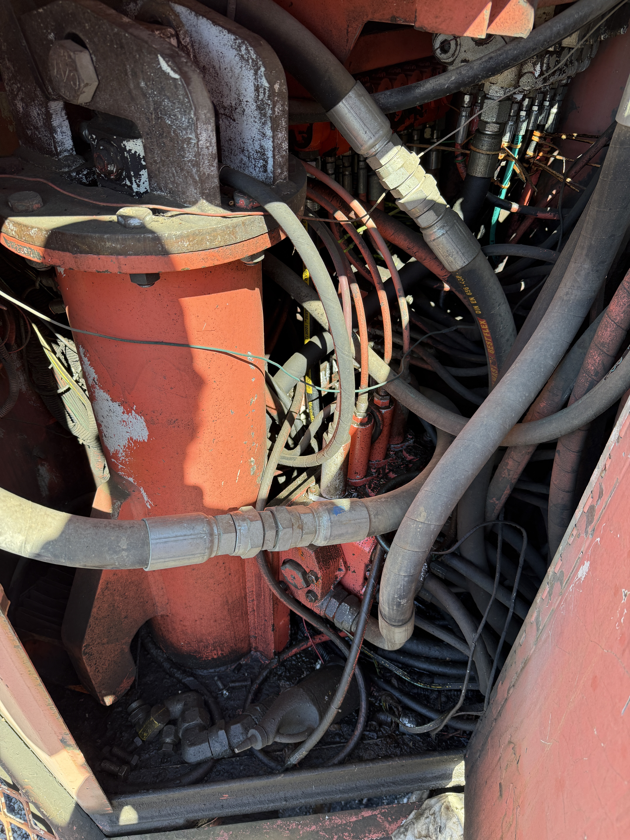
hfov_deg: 56.8
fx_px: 582
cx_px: 315
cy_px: 420
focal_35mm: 24
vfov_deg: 71.6
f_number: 1.78
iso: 100
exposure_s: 1/507
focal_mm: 6.76
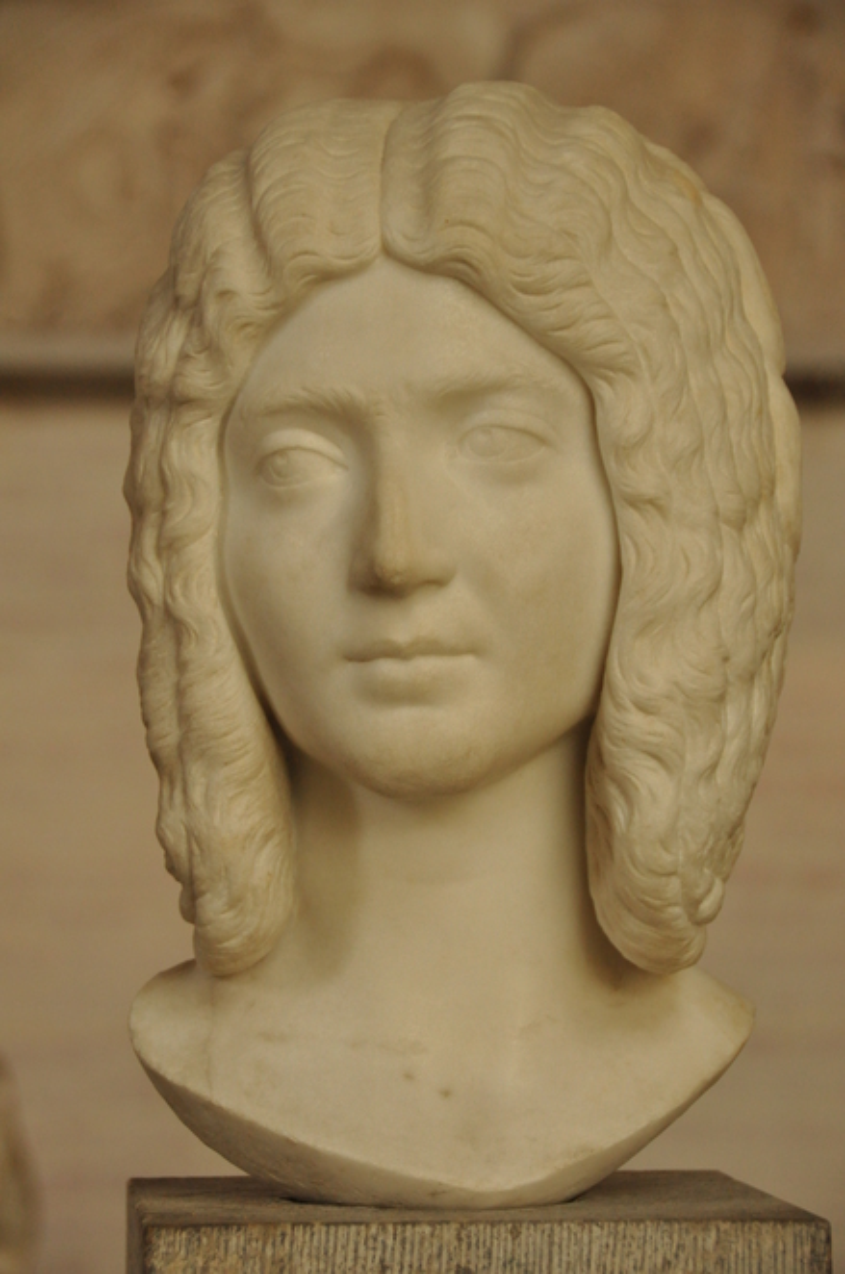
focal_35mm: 123
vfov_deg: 16.7
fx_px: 4346
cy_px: 637
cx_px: 422
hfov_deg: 11.1
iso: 1000
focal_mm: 82
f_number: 5
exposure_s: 1/80
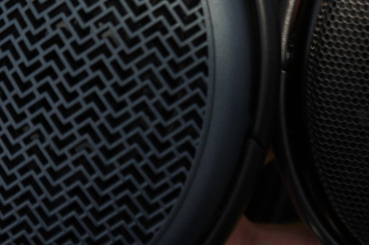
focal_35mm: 72
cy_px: -2
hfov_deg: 28.0
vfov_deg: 18.4
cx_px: 226
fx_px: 737
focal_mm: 16
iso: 400
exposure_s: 1/5
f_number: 3.5
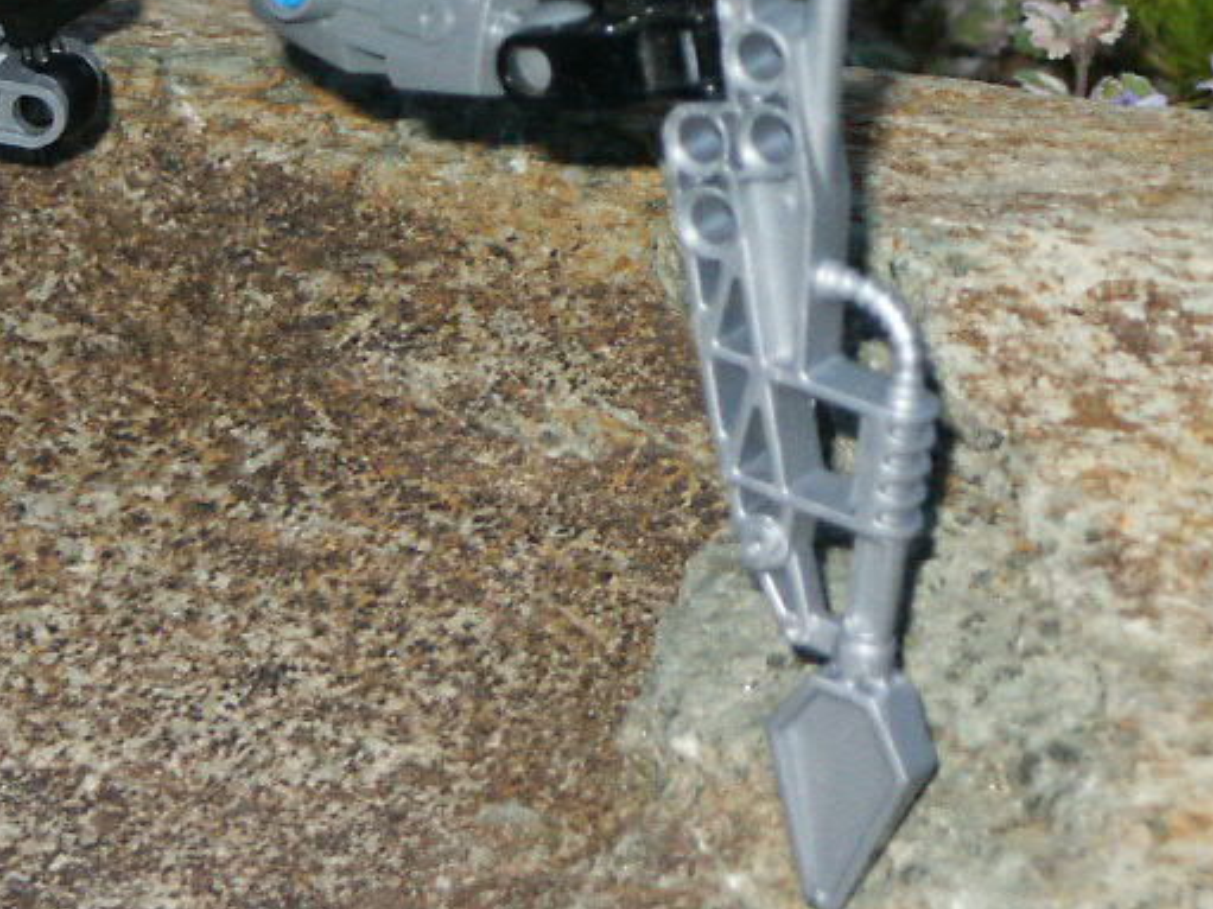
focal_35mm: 208
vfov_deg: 7.1
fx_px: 7287
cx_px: 589
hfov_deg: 9.5
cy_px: 38
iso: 200
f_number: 3.6
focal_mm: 16.57
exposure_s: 1/60
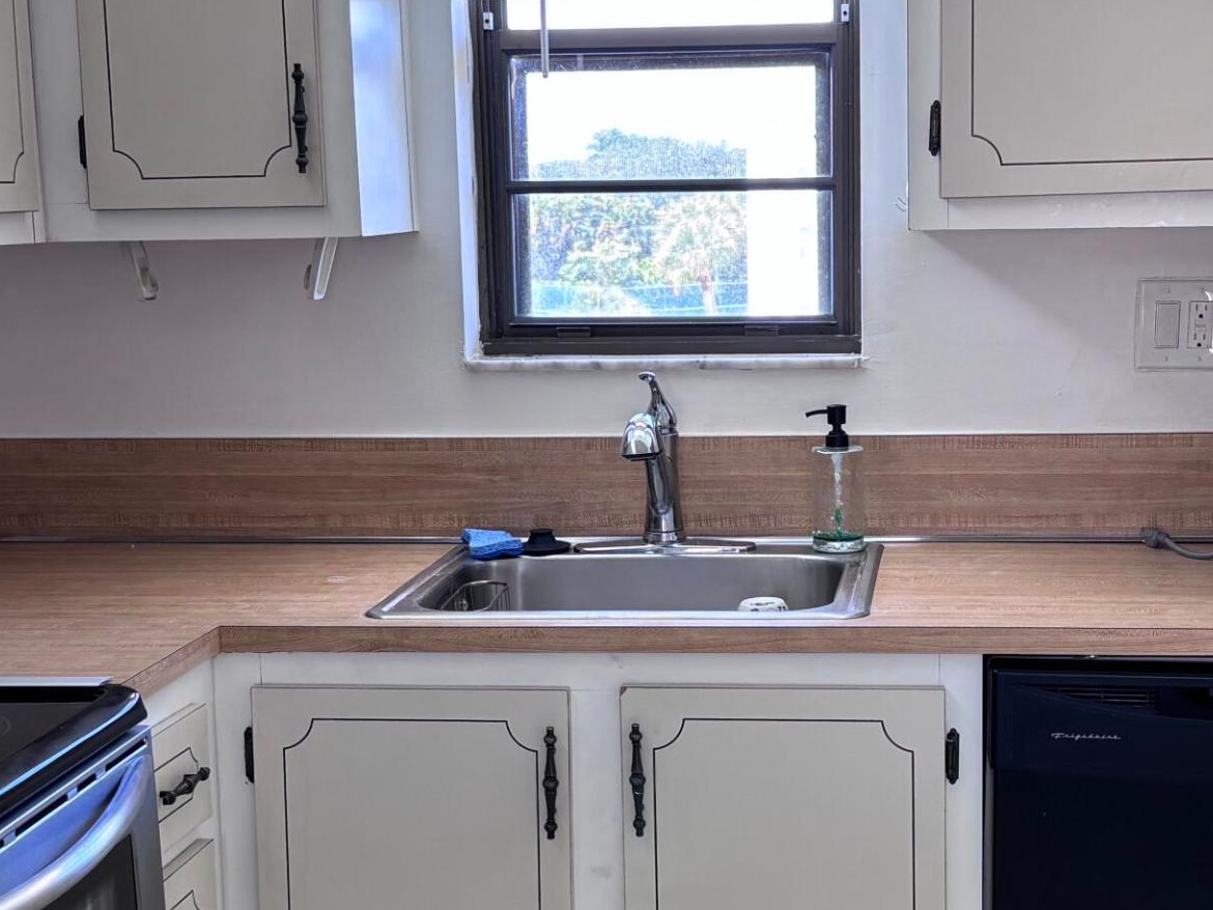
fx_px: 2243
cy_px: 527
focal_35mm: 64
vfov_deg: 22.9
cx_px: 731
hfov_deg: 30.2
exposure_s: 1/120
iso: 100
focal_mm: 5.96
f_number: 1.6
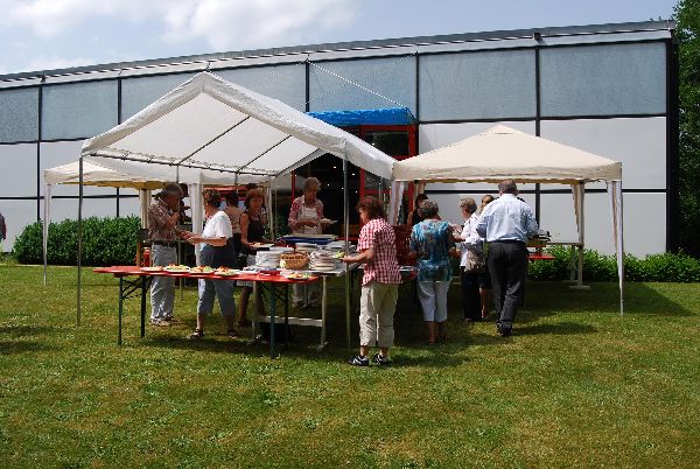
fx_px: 555
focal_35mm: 28
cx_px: 350
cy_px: 234
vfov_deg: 45.8
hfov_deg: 64.5
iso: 100
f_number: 7.1
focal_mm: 19
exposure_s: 1/200
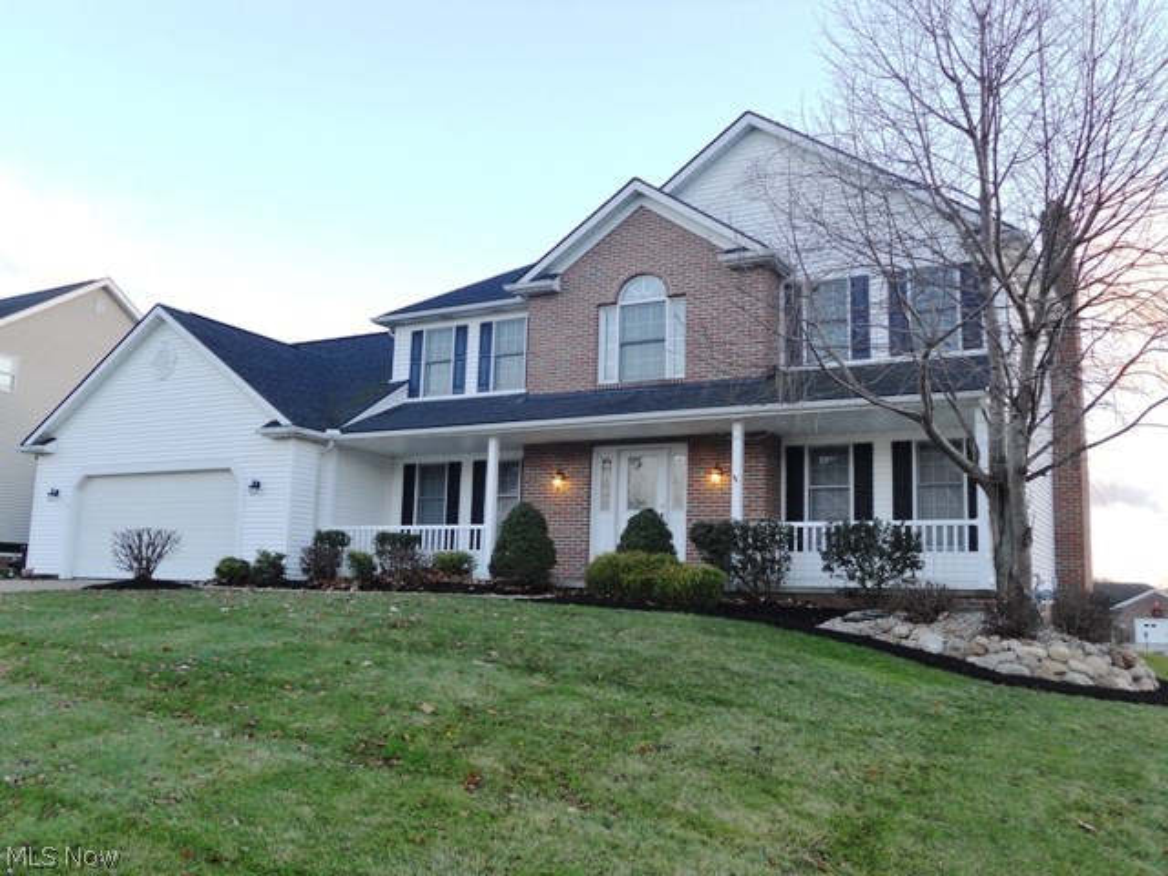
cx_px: 584
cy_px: 438
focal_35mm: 32
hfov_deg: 56.8
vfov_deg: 44.2
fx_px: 1080
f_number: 3.5
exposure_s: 1/40
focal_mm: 5.8
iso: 80
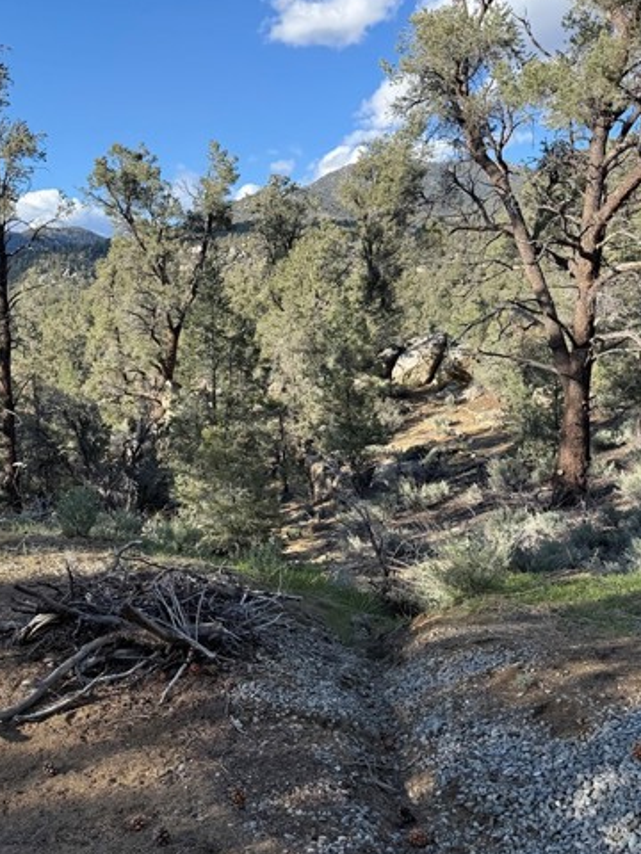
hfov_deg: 44.1
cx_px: 285
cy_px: 443
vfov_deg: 56.8
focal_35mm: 32
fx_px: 790
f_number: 1.78
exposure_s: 1/1553
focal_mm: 6.76
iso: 80
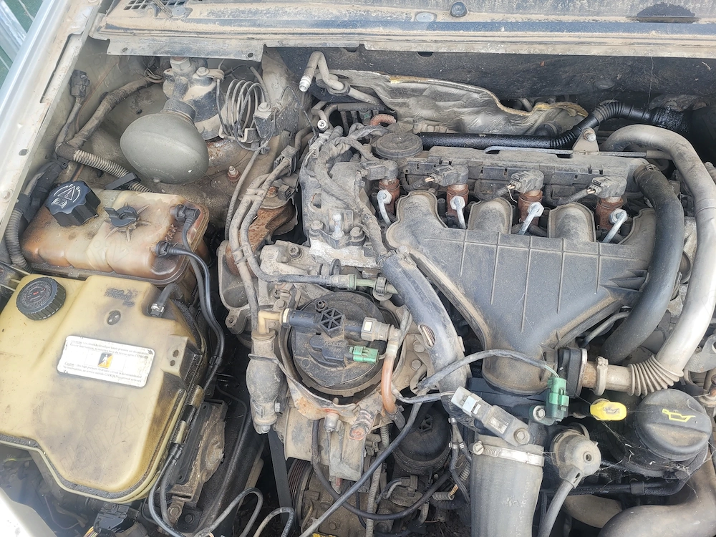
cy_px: 268
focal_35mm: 26
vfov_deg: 53.1
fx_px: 538
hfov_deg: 67.3
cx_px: 358
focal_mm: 5.4
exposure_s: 1/253
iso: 40
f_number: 1.8
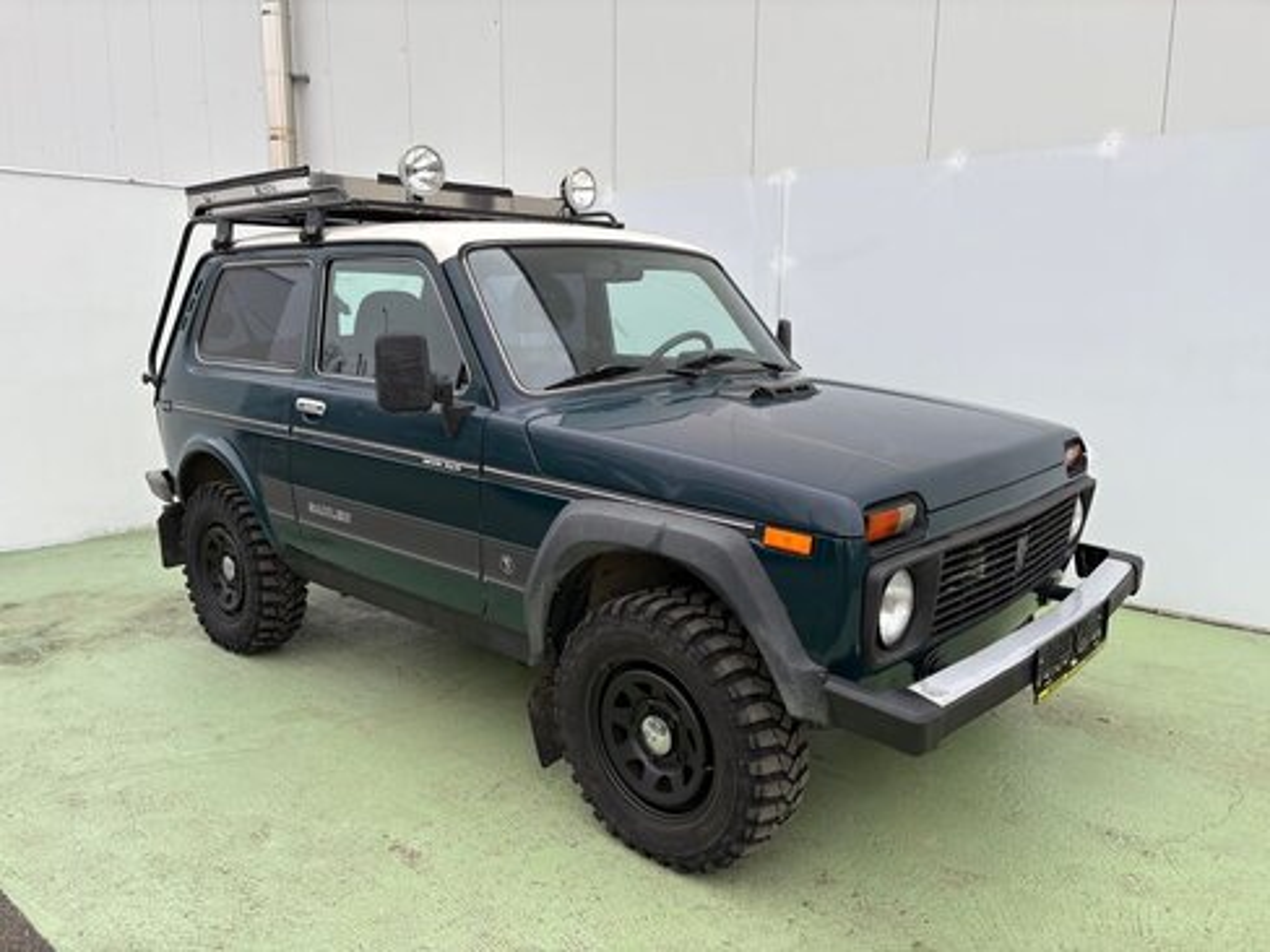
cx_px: 635
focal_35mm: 26
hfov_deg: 67.3
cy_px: 476
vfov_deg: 53.1
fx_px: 954
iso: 32
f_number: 1.6
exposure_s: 1/139
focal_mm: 5.96
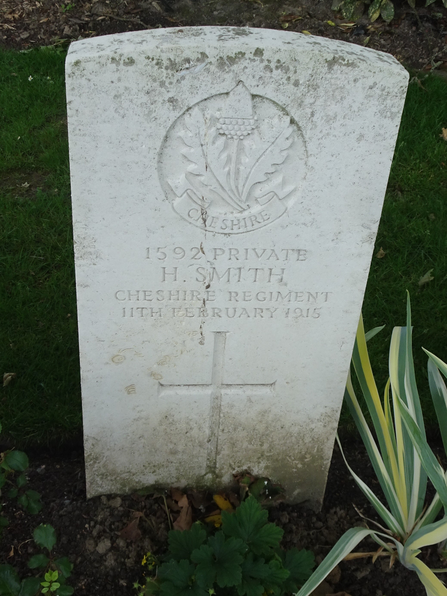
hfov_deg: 56.8
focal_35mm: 24
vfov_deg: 71.6
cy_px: 298
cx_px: 224
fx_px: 413
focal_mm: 4.1
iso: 80
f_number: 3.5
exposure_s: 1/160
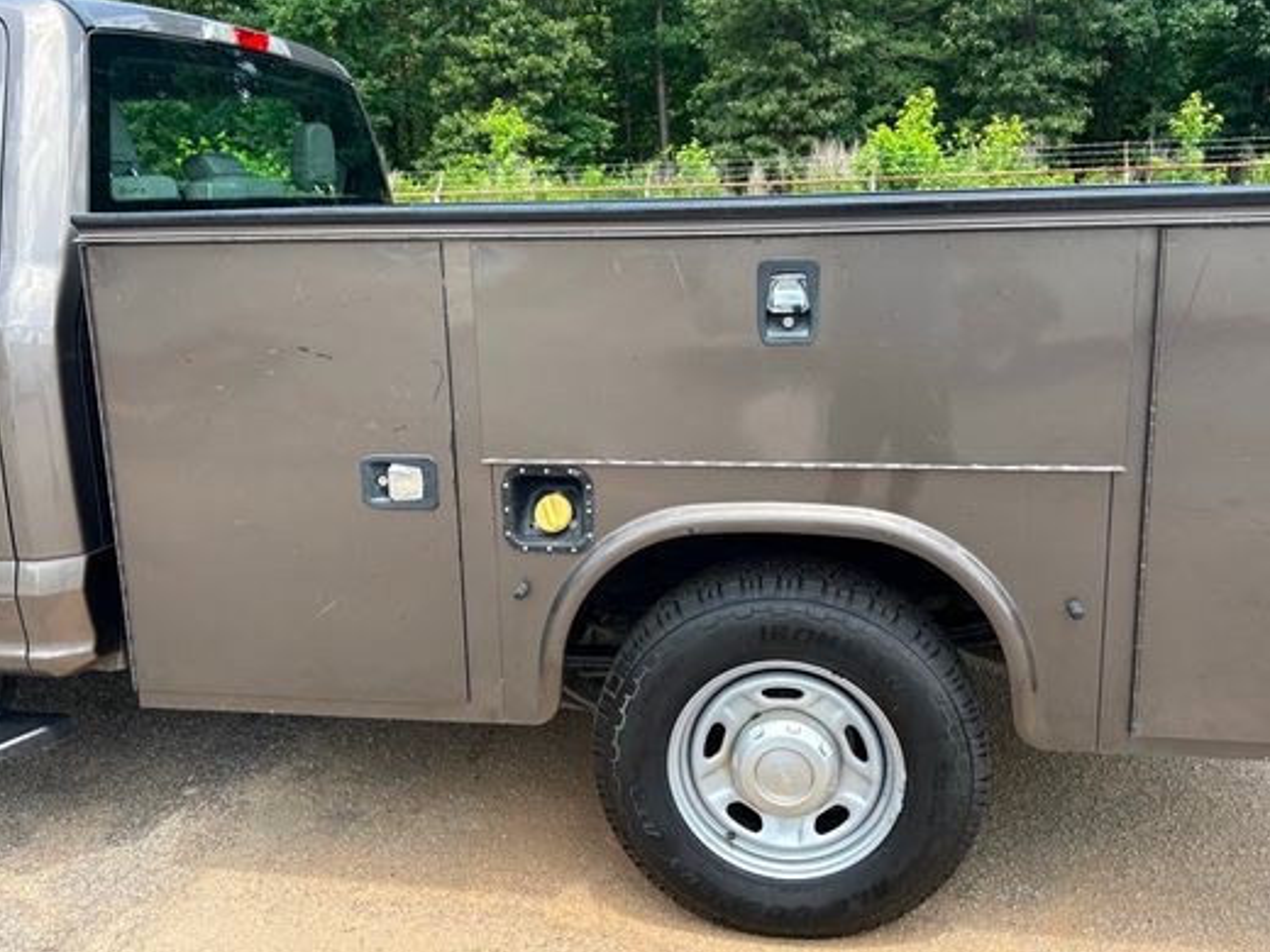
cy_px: 444
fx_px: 1174
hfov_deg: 56.8
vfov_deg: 44.1
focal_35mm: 32
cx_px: 684
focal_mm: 5.7
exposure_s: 1/786
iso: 50
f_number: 1.5
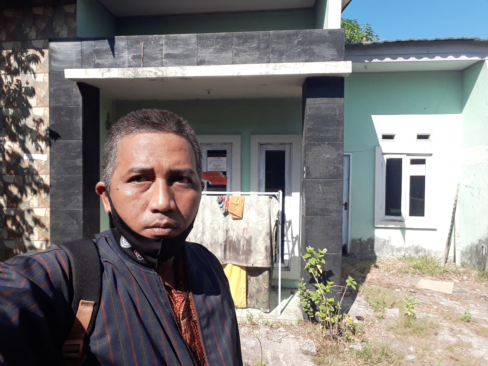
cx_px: 244
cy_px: 183
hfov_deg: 71.6
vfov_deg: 56.8
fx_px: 338
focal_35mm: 24
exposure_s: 1/1002
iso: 40
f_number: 1.9
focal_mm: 2.53
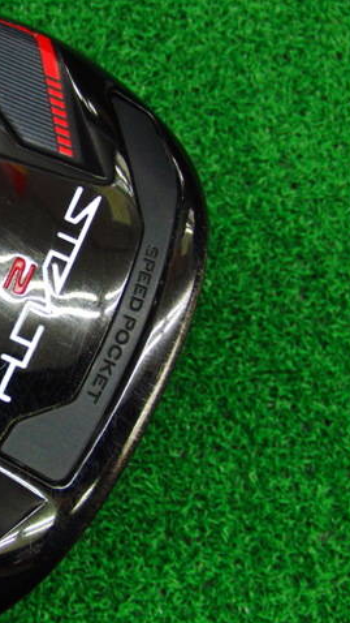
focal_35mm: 54
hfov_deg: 21.2
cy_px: 312
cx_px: -33
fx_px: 891
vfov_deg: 38.5
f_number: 3.6
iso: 400
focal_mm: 6.42
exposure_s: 1/50
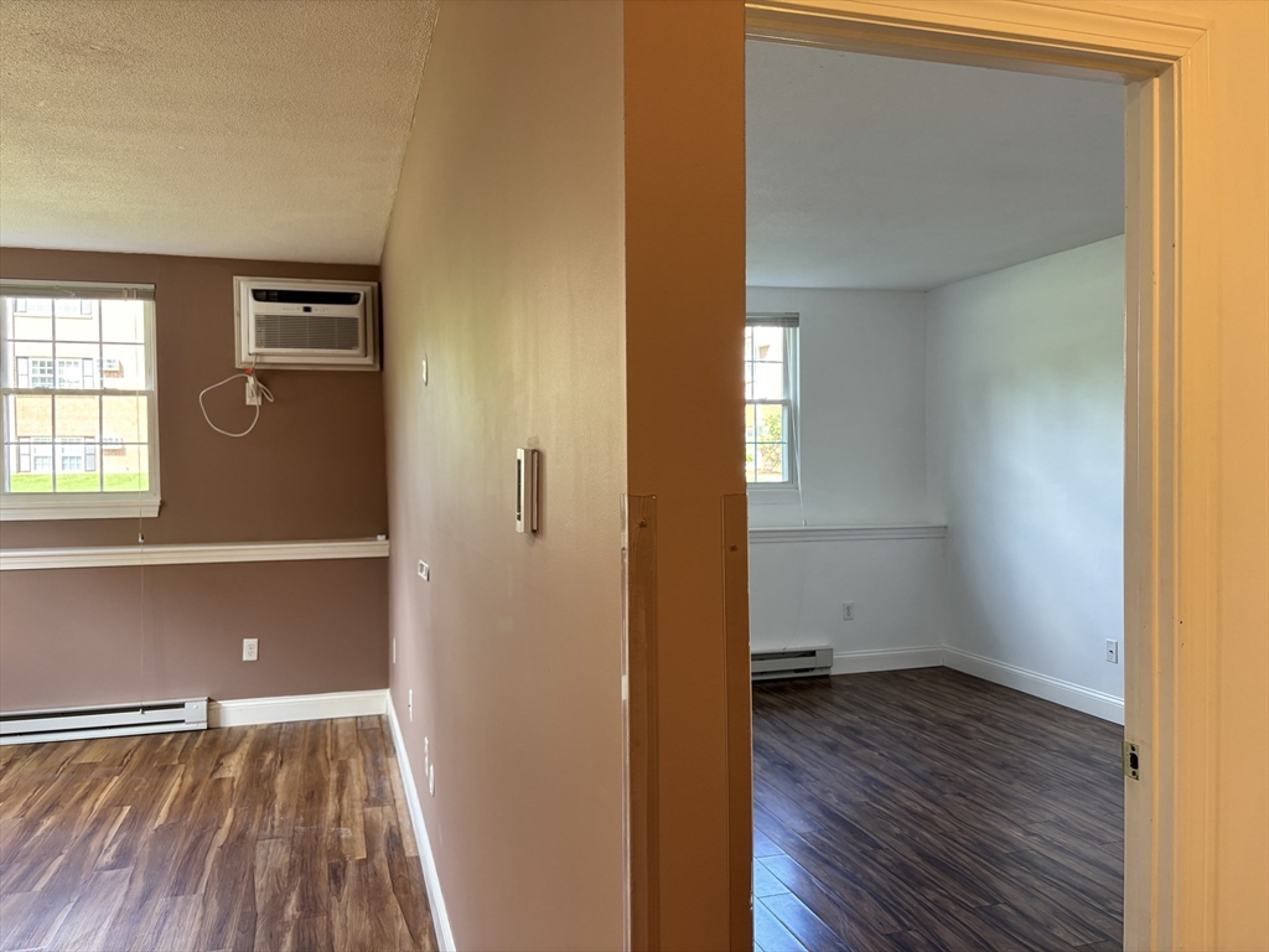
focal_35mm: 26
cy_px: 476
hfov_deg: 67.3
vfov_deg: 53.1
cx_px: 634
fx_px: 953
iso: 80
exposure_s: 1/60
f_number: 1.6
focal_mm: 5.96
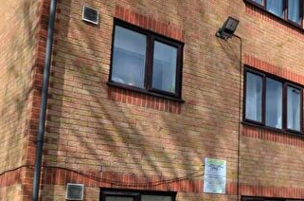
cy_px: 157
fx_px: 413
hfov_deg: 35.6
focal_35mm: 49
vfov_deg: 26.8
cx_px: 319
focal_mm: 15
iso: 110
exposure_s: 1/250
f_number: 8
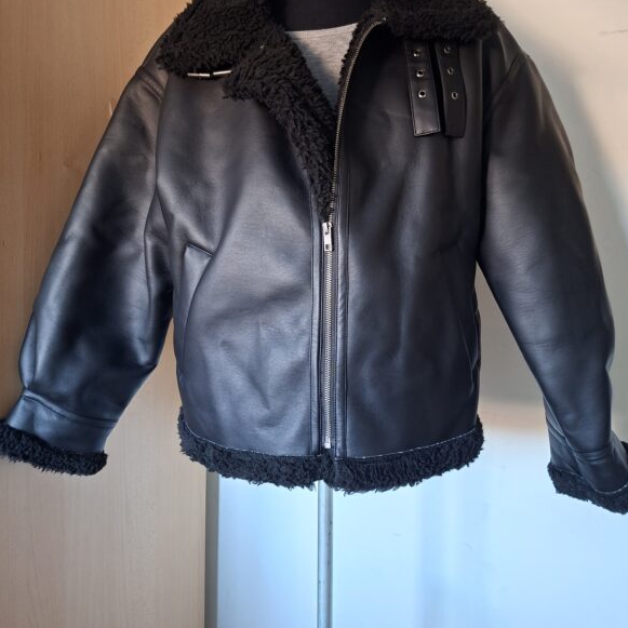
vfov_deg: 56.9
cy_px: 256
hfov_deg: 57.3
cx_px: 323
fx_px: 575
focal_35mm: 28
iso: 400
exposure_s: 1/25
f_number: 1.8
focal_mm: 5.54
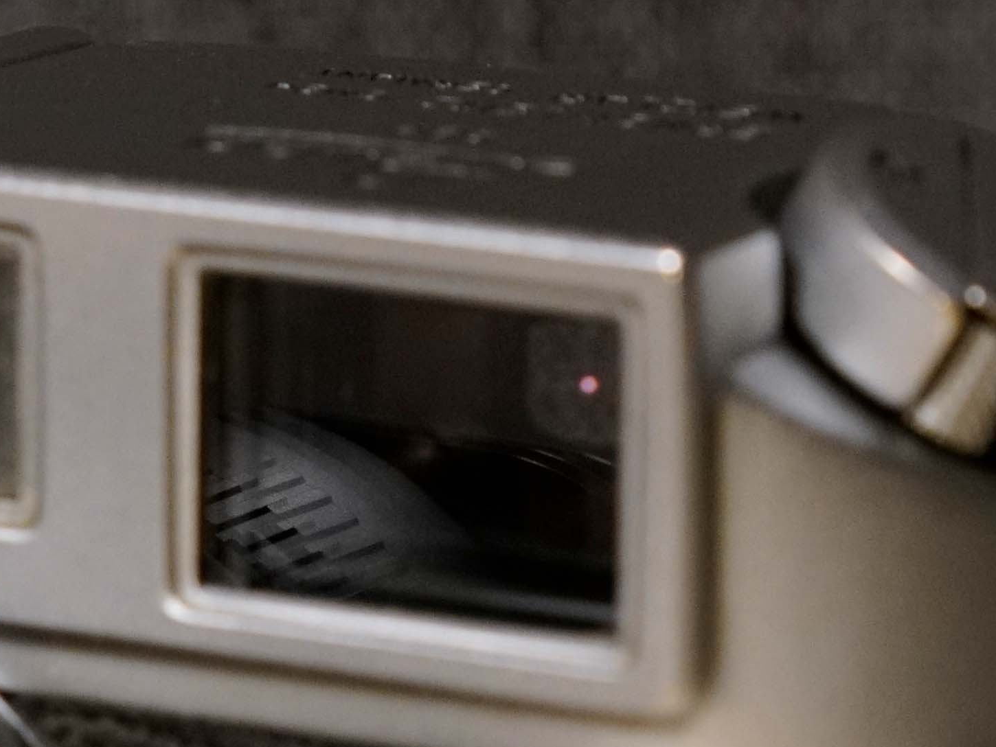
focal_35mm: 290
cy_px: 886
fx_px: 8345
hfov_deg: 6.8
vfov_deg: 5.1
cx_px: -267
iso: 1250
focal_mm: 55
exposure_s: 1/60
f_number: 5.6
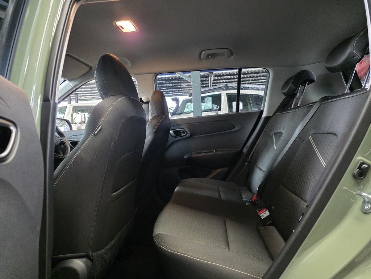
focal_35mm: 23
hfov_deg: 73.9
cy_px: 140
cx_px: 186
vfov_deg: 58.9
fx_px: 247
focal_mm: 6.25
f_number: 1.7
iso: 2000
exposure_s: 1/100
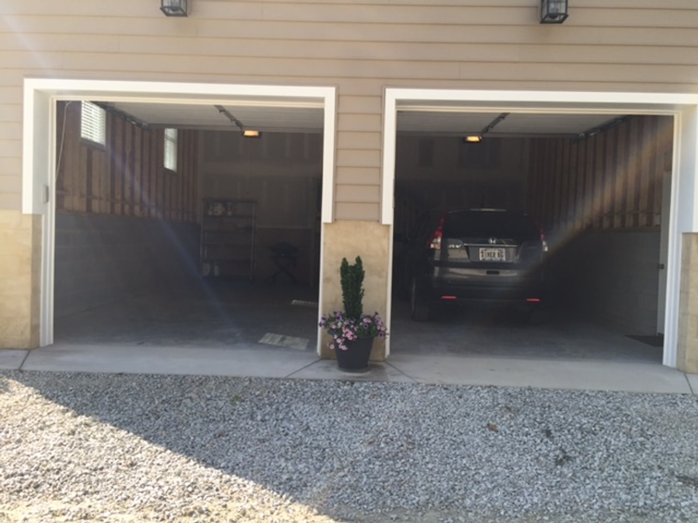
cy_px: 262
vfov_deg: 48.2
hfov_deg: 61.7
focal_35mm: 29
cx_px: 349
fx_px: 585
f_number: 2.2
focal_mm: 4.15
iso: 32
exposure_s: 1/488
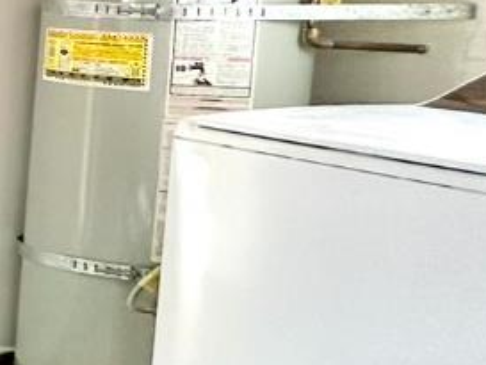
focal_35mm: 77
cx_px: -803
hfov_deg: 13.4
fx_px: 1082
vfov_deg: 18.9
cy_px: 47
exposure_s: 1/60
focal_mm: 2.22
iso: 200
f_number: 2.2
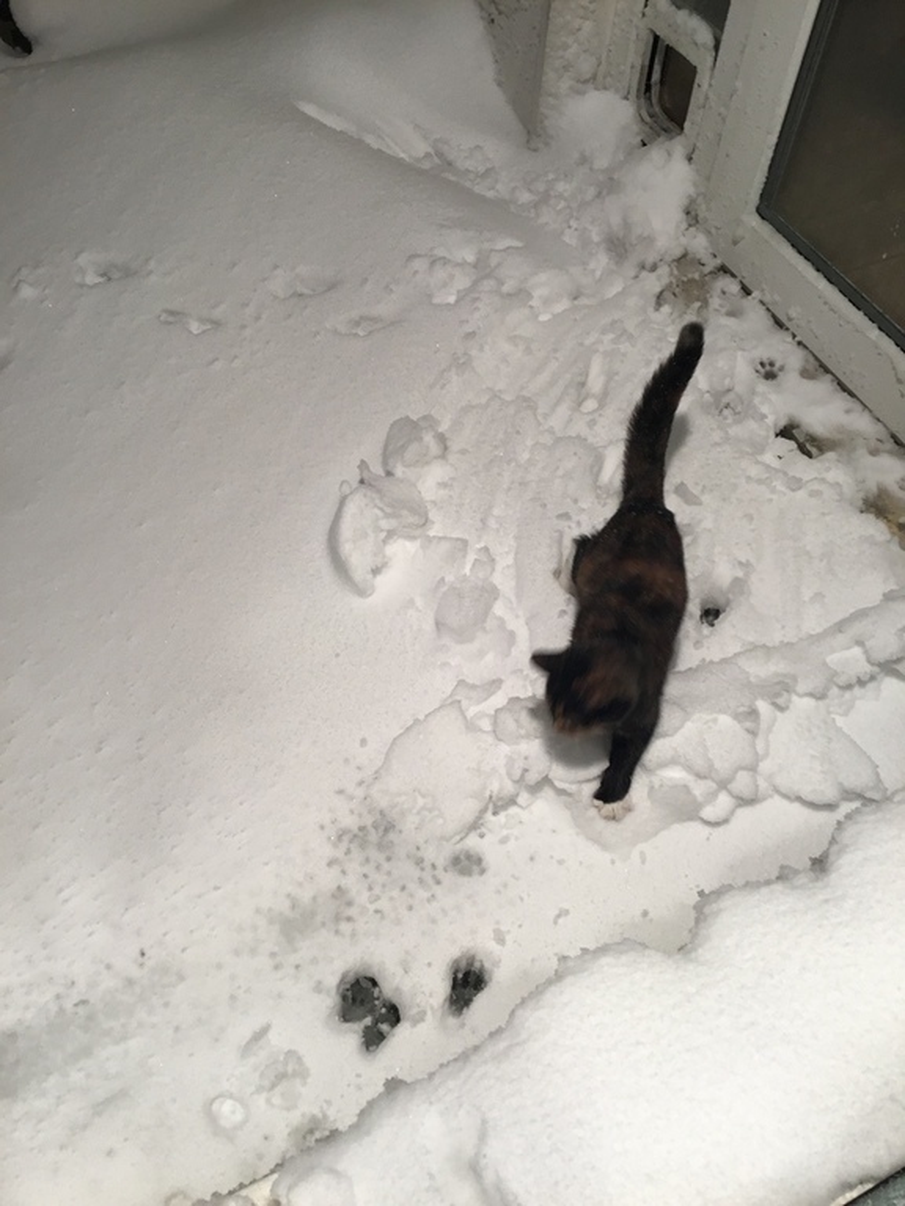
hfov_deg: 45.4
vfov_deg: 58.4
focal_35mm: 31
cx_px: 452
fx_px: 1081
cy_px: 603
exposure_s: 1/33
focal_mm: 3.3
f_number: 2.4
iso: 40
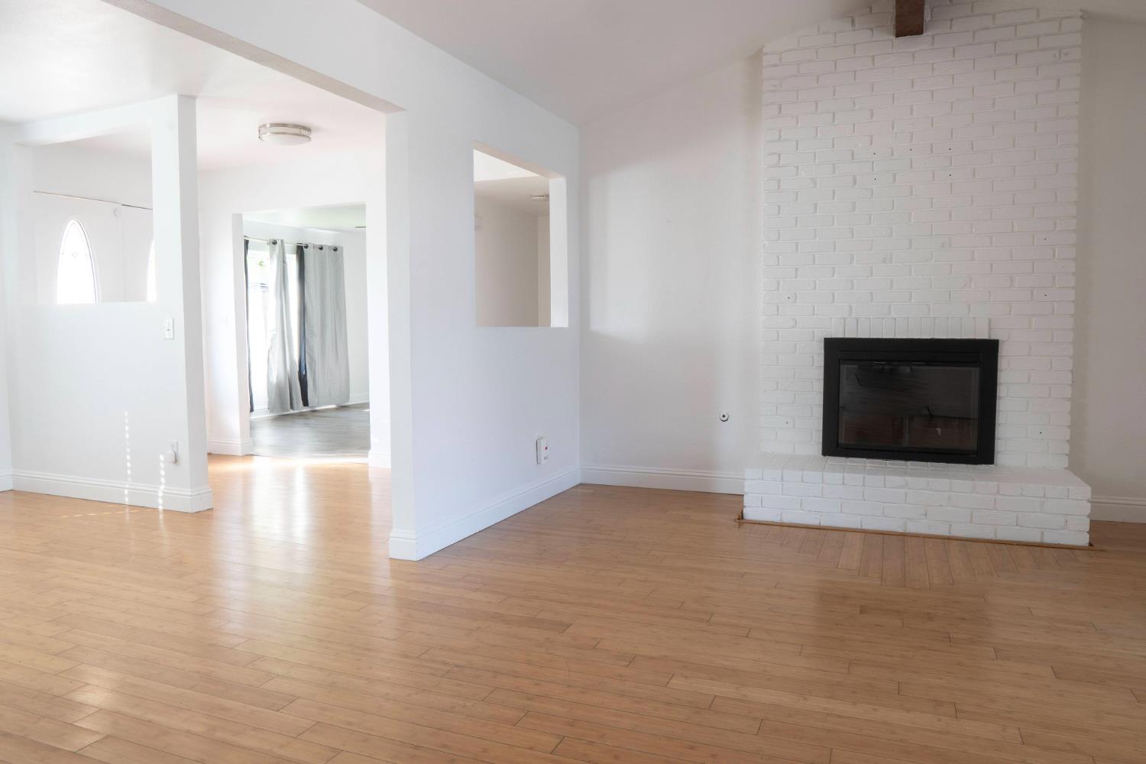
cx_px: 573
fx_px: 764
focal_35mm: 24
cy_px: 382
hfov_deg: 73.7
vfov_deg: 53.1
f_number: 16
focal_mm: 16
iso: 125
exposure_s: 1/2
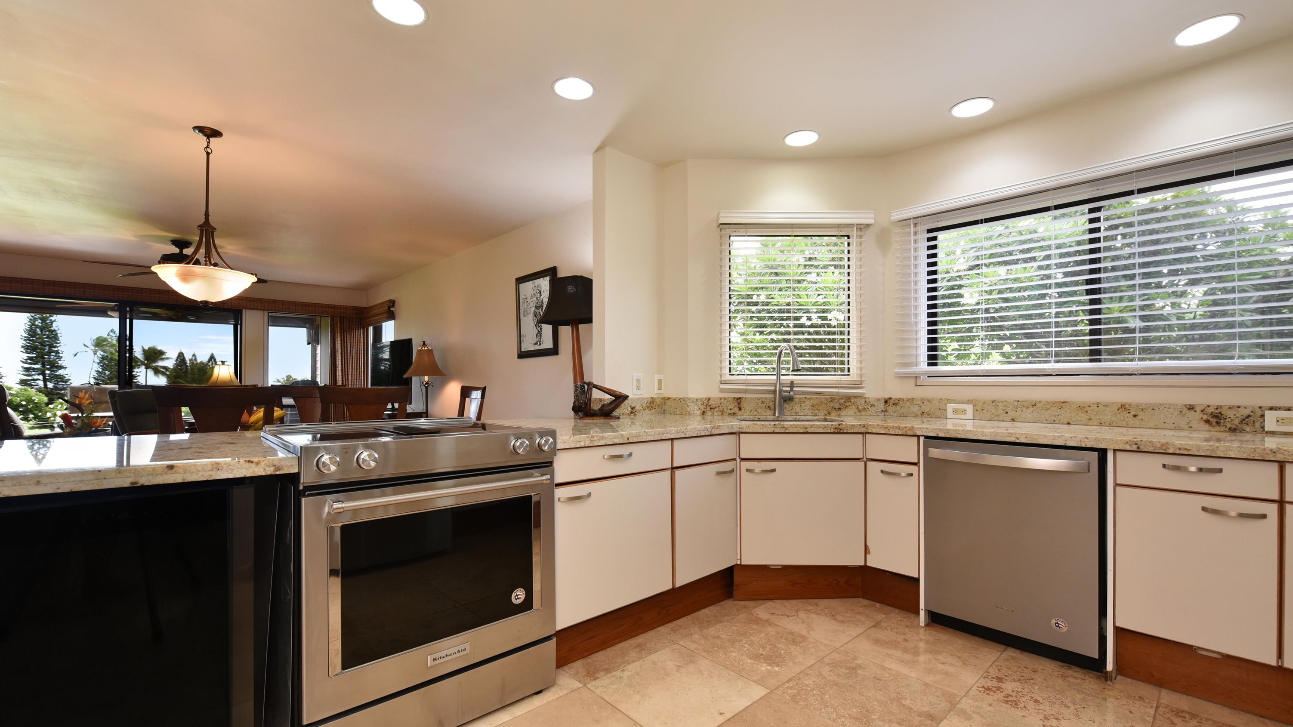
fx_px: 514
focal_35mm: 15
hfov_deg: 103.0
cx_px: 653
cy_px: 396
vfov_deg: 70.4
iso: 400
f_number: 4
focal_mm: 14
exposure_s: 1/60
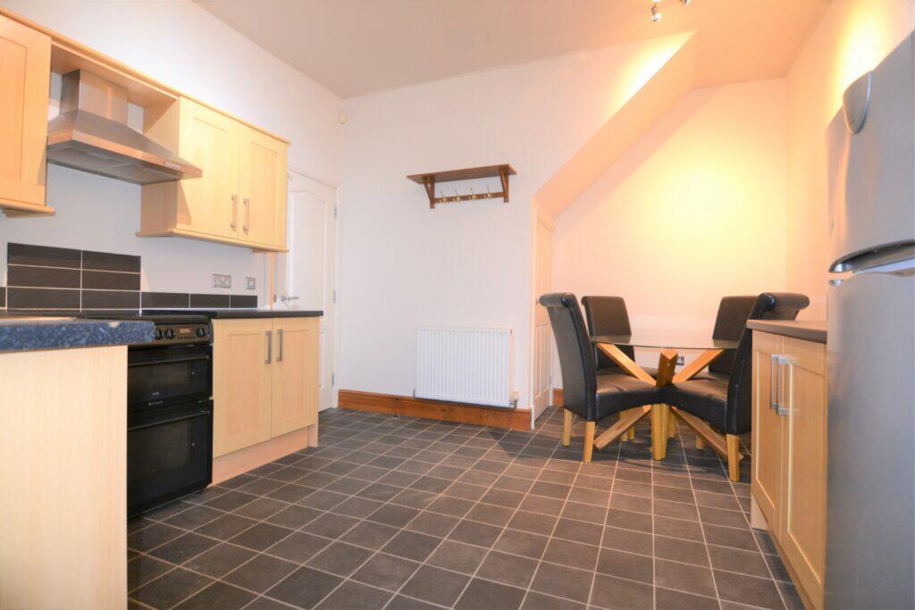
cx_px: 458
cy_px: 305
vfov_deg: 72.1
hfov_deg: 95.0
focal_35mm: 16
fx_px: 419
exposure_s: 1/60
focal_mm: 11
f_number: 2.8
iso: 1250
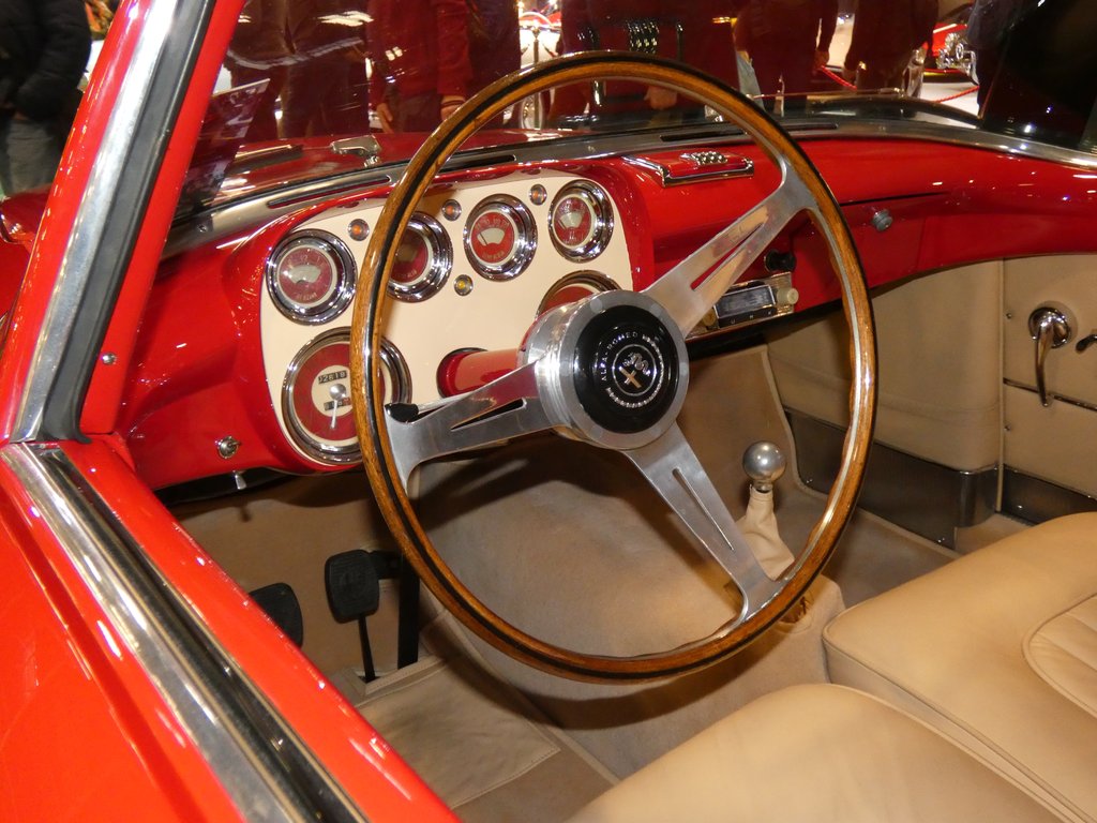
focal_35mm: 33
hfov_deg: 55.4
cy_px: 412
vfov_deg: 42.9
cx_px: 548
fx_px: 1046
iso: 800
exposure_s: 1/60
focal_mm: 6
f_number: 3.4
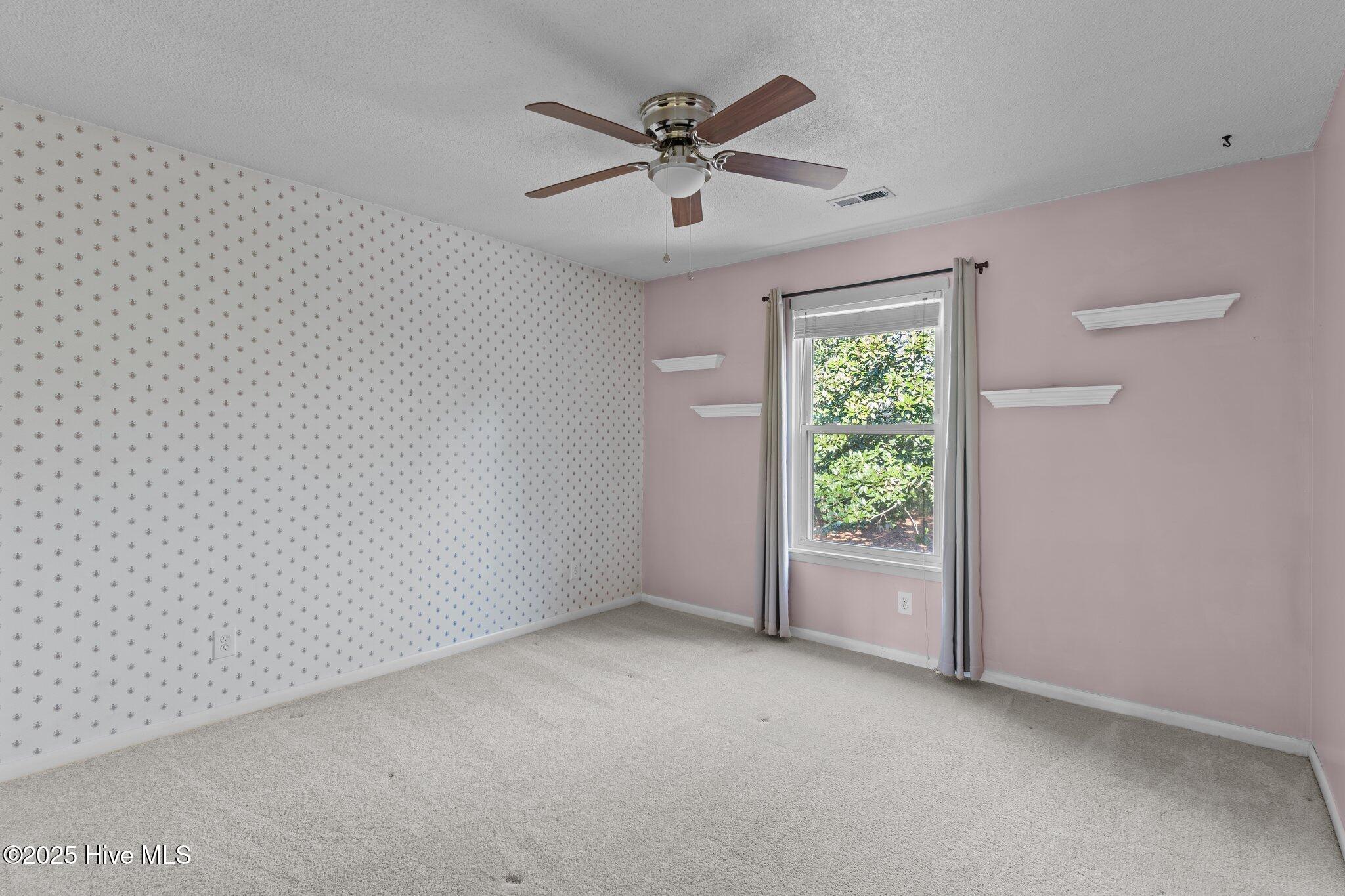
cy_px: 448
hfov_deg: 93.3
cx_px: 672
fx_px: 635
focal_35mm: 17
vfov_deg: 70.4
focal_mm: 17
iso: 125
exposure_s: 4
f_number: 7.1
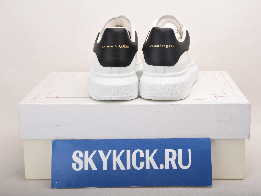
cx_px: 134
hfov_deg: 21.1
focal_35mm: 93
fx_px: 701
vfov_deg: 15.9
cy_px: 98
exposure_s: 1/200
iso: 100
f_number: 9
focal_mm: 86
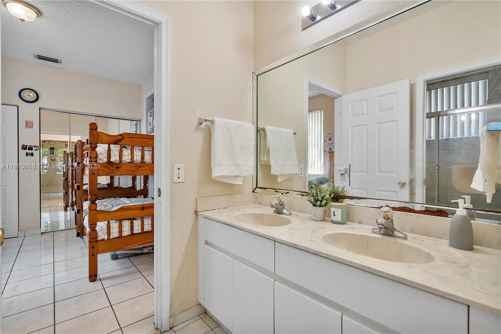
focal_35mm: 16
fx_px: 223
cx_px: 250
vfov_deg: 73.7
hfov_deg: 96.7
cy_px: 167
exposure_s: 1/6
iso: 200
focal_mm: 16
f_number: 7.1
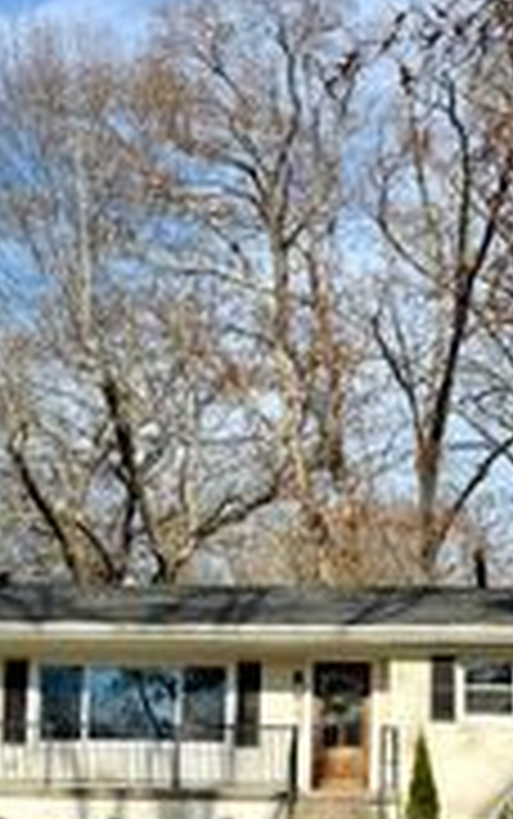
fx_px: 1563
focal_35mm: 70
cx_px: 315
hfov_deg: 18.6
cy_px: 686
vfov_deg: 28.6
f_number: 1.78
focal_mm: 6.76
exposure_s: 1/4405
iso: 80
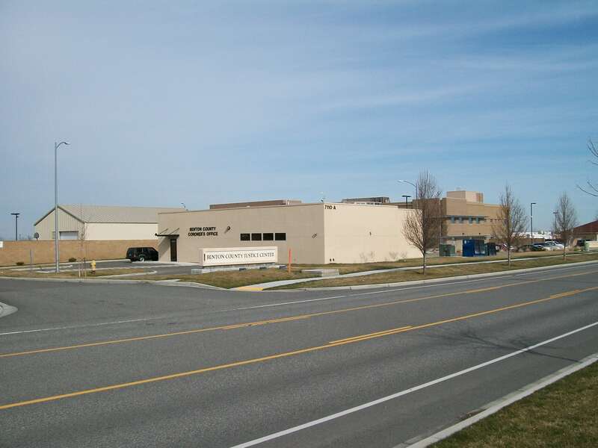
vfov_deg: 39.7
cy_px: 224
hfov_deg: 51.4
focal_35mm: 36
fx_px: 622
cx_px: 299
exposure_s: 1/800
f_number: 4.8
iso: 80
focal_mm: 6
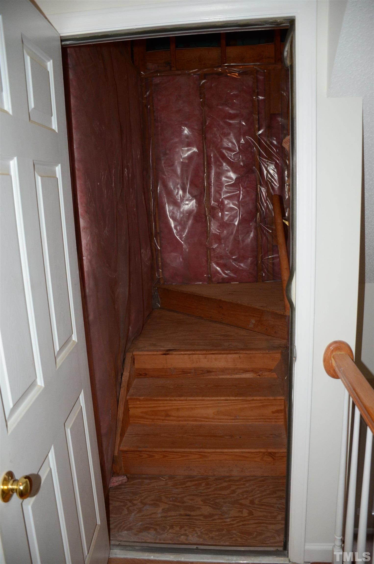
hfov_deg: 47.7
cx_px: 187
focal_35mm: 27
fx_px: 423
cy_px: 282
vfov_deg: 67.5
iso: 1000
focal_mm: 18
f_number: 3.5
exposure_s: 1/250
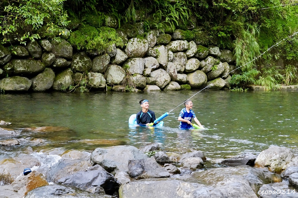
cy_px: 99
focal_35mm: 54
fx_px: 447
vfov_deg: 25.1
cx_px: 149
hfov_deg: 36.9
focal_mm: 54
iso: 6400
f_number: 8
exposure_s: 1/1600
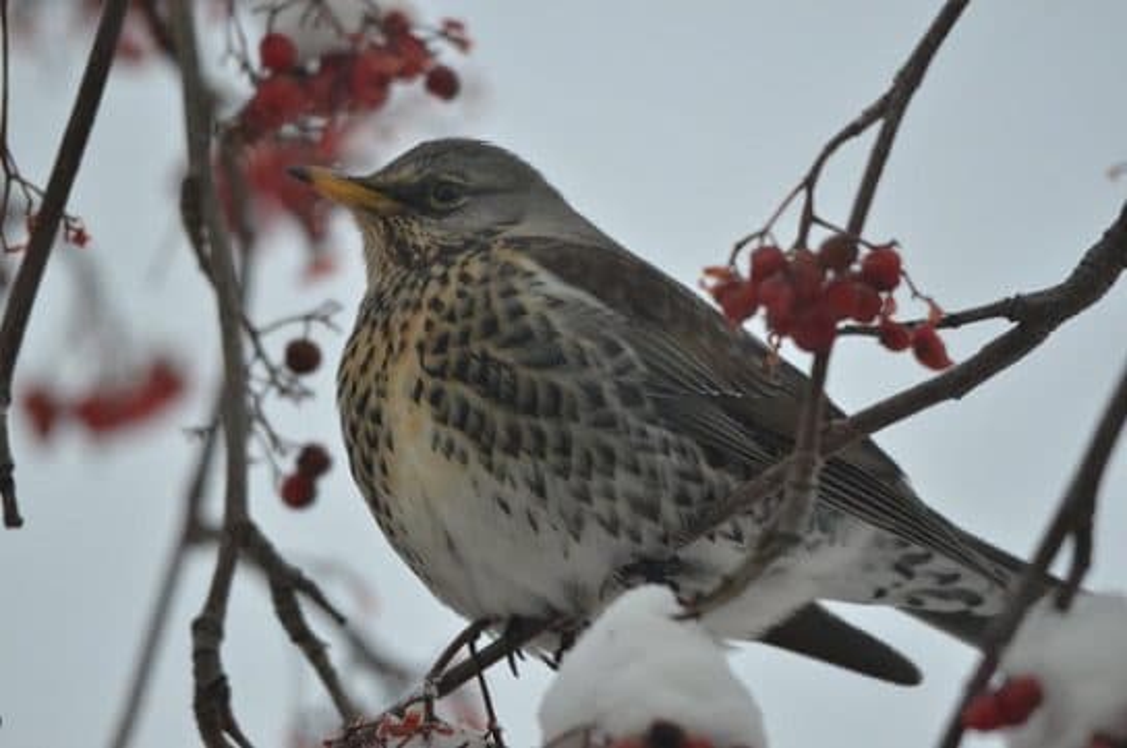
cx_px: 564
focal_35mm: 750
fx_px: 23444
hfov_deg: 2.8
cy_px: 374
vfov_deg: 1.8
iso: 400
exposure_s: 1/500
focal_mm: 500
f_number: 6.3
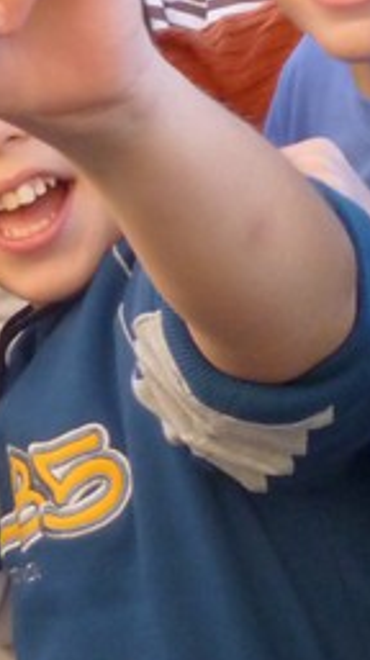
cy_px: 231
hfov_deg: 9.4
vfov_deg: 17.0
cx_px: -113
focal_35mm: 126
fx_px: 2204
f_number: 3.3
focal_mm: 5.2
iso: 250
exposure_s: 1/250
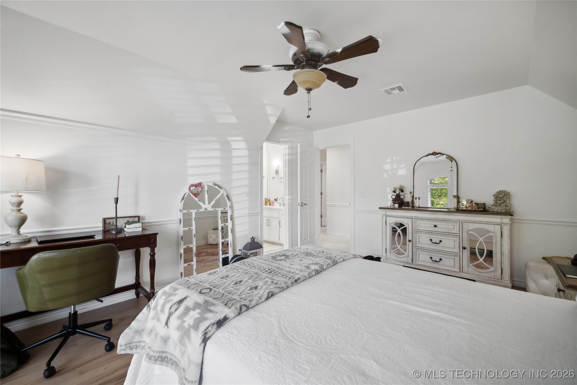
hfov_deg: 104.3
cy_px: 192
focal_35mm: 14
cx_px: 288
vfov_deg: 81.2
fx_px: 224
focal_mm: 14
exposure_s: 1/15
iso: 640
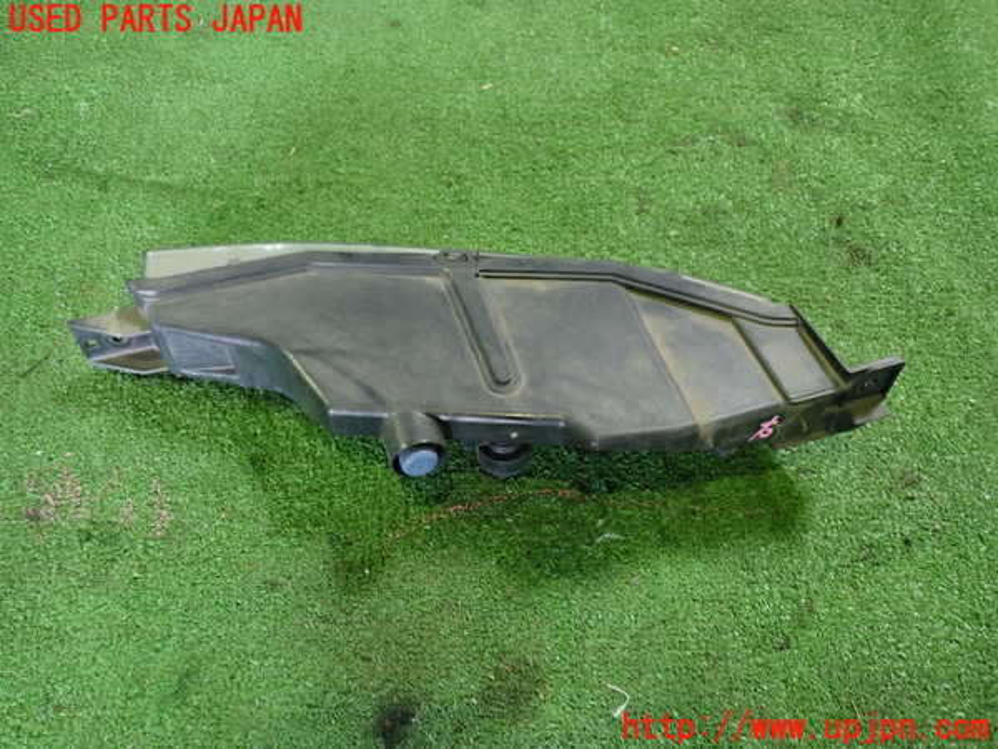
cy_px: 374
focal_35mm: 30
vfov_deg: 46.8
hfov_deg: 60.0
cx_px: 499
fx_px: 865
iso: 400
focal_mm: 5.4
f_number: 2.3
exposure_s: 1/30
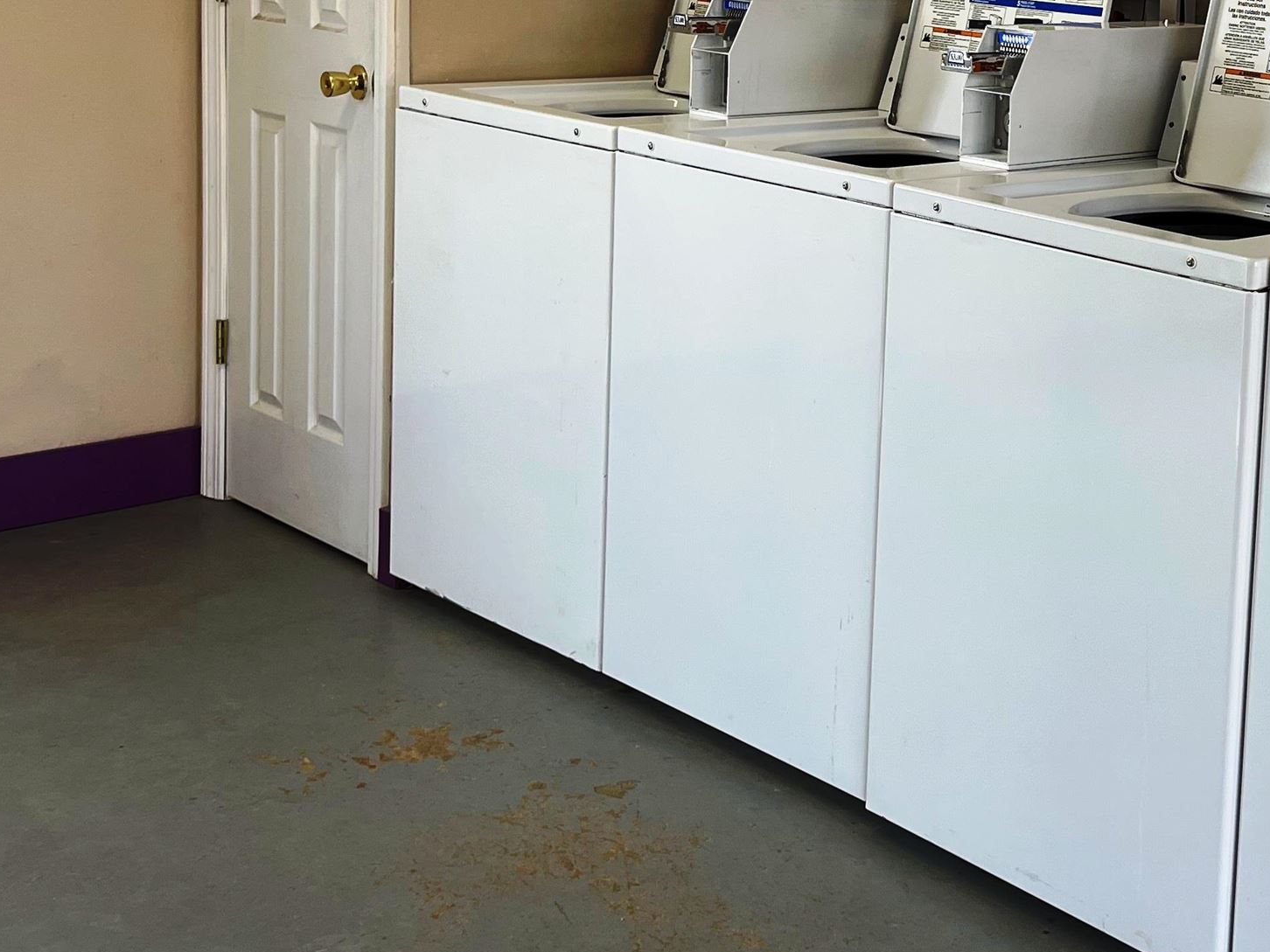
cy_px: 70
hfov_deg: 31.7
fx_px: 2018
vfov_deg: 25.6
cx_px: 1334
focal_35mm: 55
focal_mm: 5.1
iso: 50
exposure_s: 1/120
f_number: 1.6
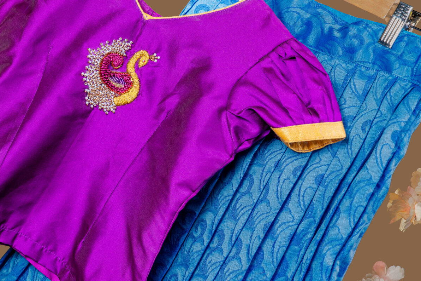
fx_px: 1017
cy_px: 120
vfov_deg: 15.7
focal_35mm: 87
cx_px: 144
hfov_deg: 23.3
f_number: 9
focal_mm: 54
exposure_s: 1/125
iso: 50
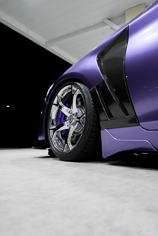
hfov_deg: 42.4
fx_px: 204
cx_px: 79
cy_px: 118
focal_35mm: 31
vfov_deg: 60.3
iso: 800
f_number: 4.5
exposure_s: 1/125
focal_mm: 31
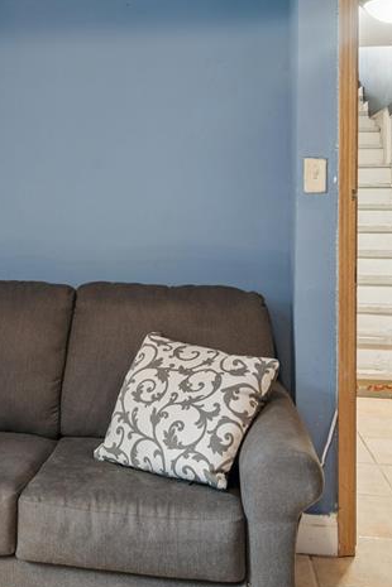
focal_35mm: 44
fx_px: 719
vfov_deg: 43.8
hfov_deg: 29.5
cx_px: 56
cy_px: 193
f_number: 10
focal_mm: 16
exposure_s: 1/1.25
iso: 400
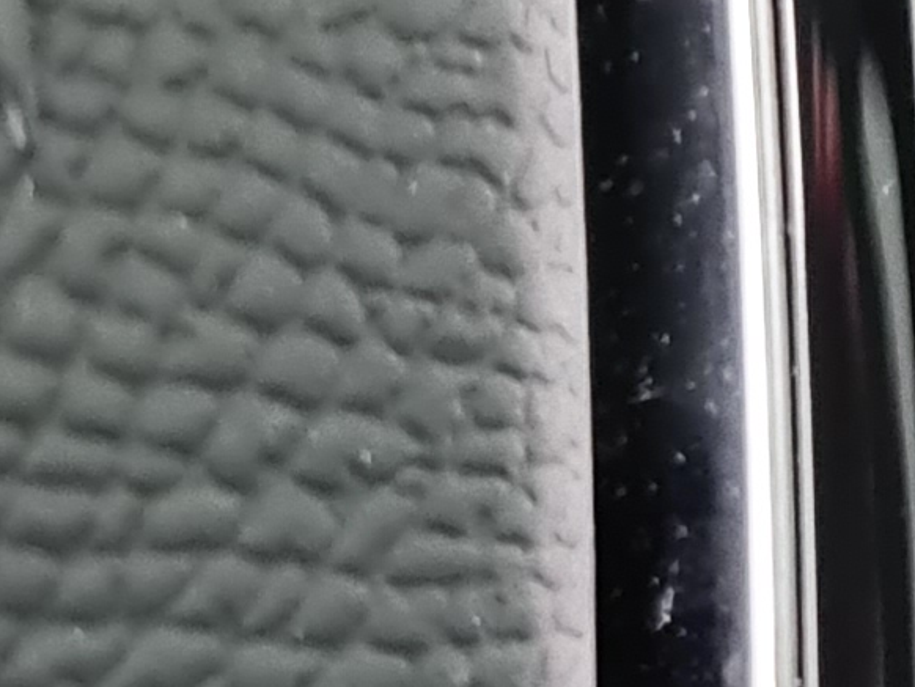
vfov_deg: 8.1
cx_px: 1755
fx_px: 4760
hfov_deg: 10.2
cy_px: -204
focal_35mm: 180
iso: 640
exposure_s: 1/33
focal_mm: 5.4
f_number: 1.8
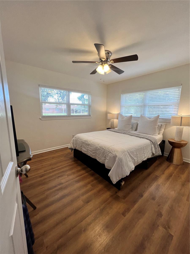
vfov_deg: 106.2
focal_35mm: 13
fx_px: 95
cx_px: 95
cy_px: 127
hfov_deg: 89.9
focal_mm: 1.57
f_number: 1.8
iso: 80
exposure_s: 1/120
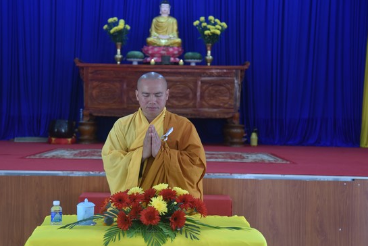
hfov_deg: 32.3
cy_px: 130
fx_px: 634
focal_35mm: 62
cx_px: 157
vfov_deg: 21.9
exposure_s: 1/60
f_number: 4
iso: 720
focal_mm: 52
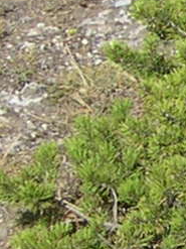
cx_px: 774
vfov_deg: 6.8
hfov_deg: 4.7
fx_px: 2058
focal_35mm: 287
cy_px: 406
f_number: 7.6
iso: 100
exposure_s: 1/183
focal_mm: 8
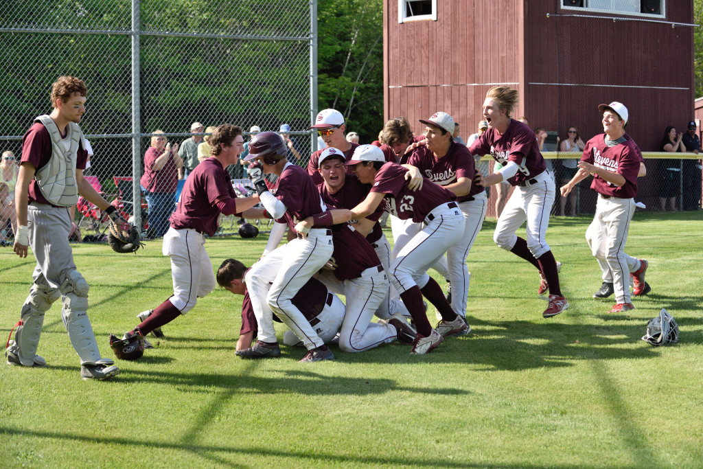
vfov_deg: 19.5
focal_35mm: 70
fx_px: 1367
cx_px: 352
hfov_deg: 28.8
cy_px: 234
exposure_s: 1/1000
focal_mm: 70
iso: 400
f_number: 4.5
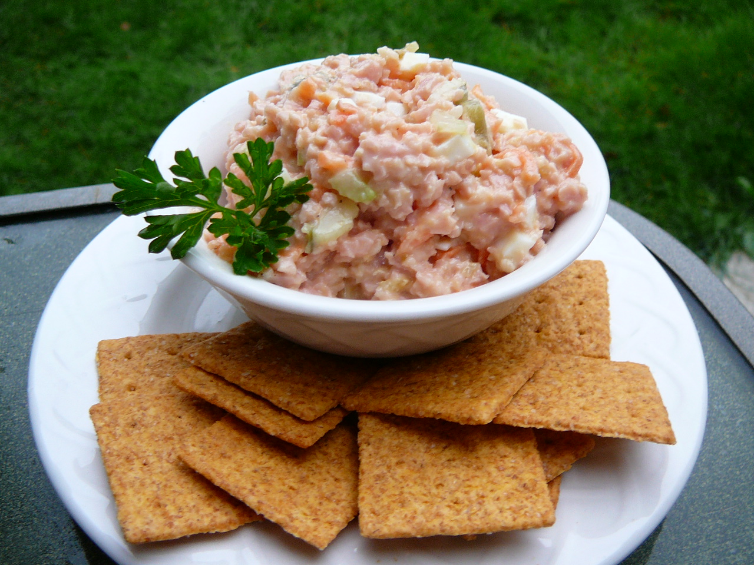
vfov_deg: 40.7
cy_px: 282
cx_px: 377
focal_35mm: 35
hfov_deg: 52.6
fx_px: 762
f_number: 2.8
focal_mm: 5.2
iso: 100
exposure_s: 1/30
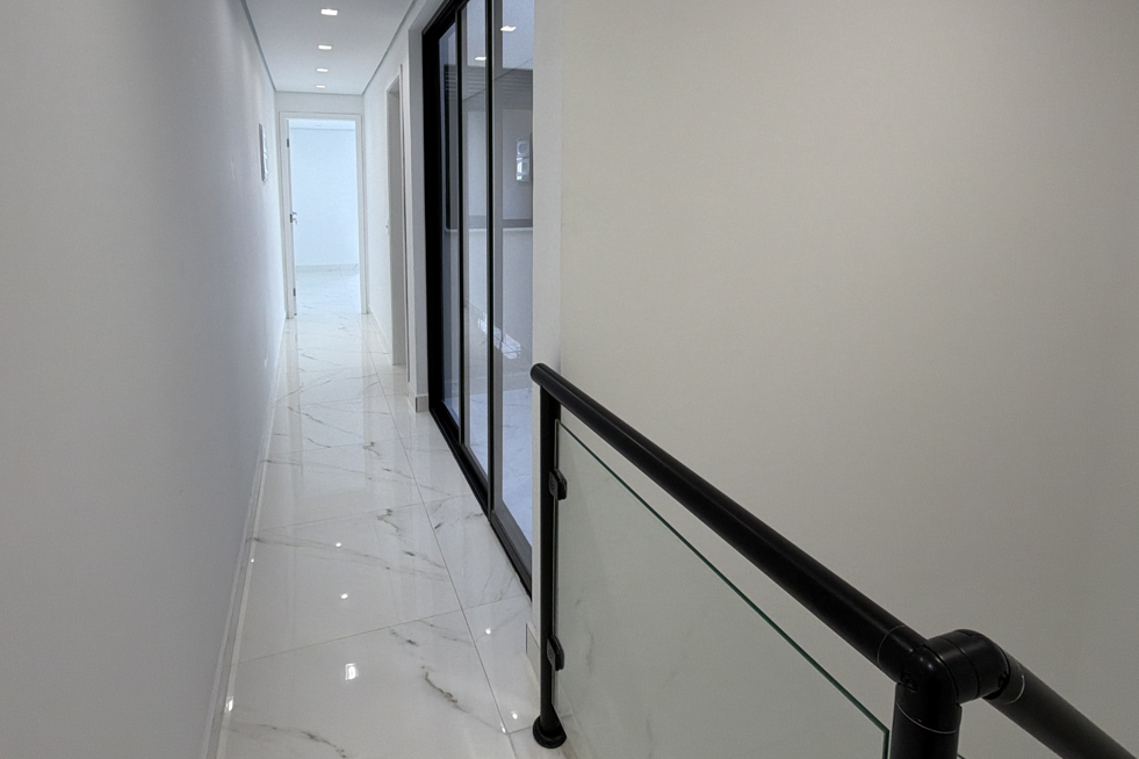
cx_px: 516
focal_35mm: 19
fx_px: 601
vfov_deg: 63.1
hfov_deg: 86.7
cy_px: 258
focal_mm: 2.22
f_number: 2.2
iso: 100
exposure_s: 1/120
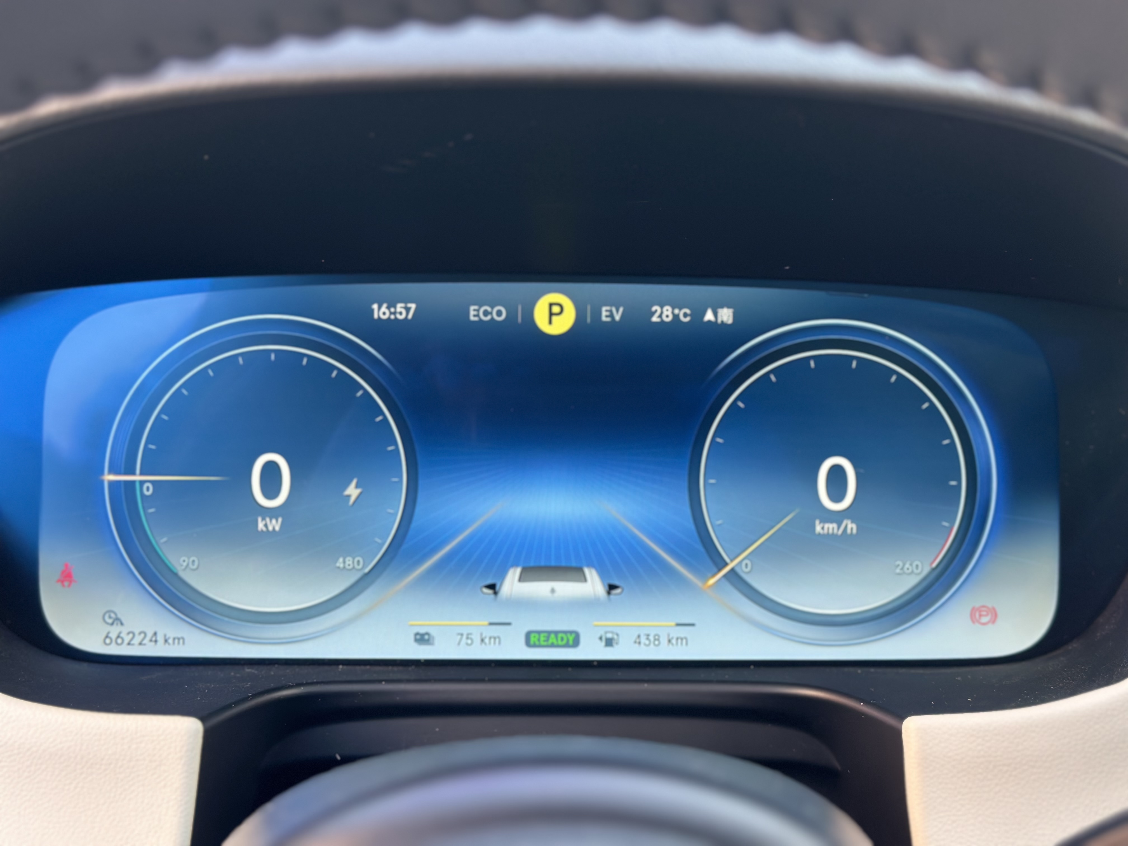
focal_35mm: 48
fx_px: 1564
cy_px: 423
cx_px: 564
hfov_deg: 39.7
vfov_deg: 30.3
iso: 125
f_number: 1.78
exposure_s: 1/111
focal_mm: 6.86
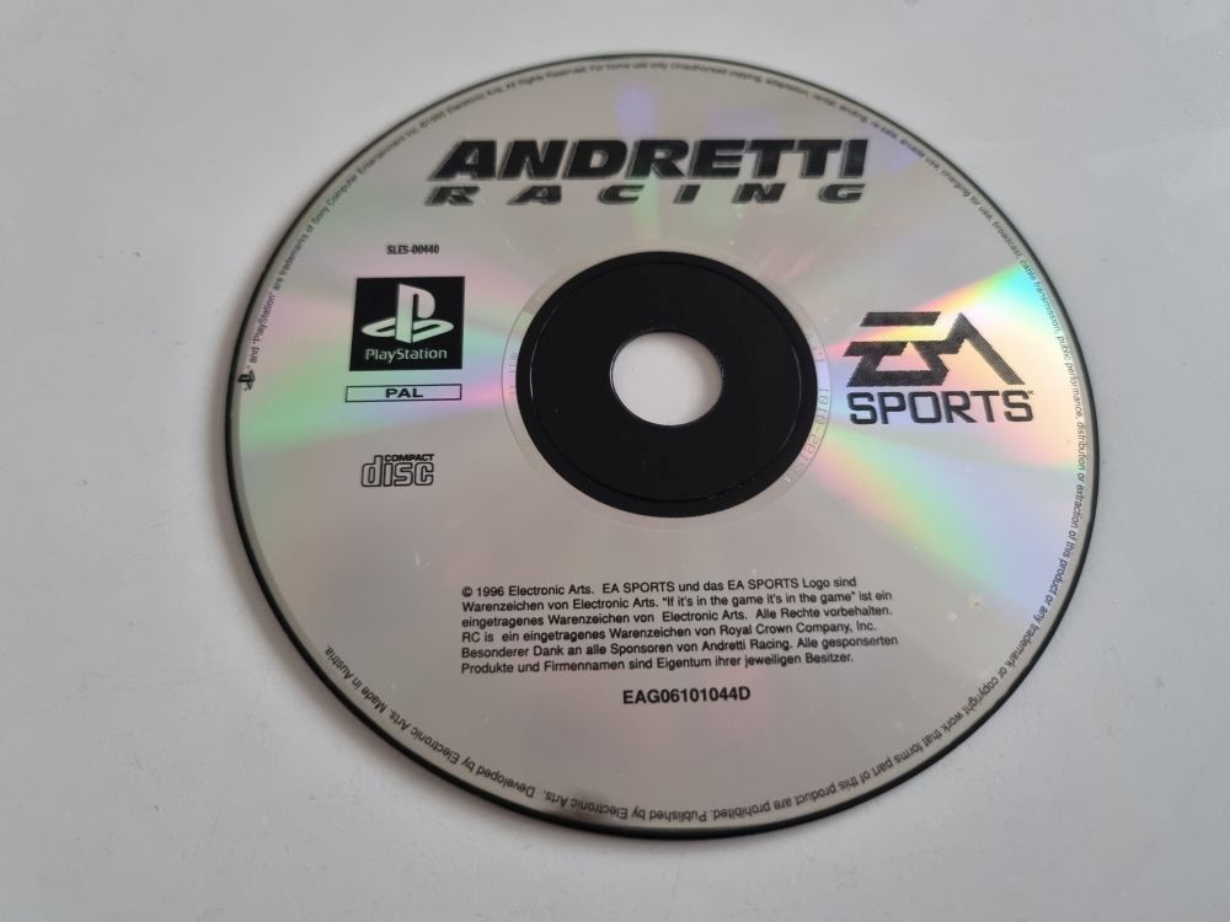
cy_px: 461
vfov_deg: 53.1
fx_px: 924
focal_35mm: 26
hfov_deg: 67.3
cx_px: 615
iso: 800
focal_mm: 5.4
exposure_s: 1/50
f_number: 1.8
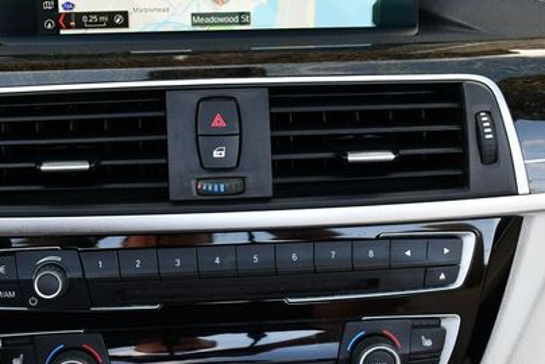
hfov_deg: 34.9
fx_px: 864
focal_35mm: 57
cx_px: 214
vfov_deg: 23.8
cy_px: 136
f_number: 4
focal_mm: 18
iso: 400
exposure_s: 1/250
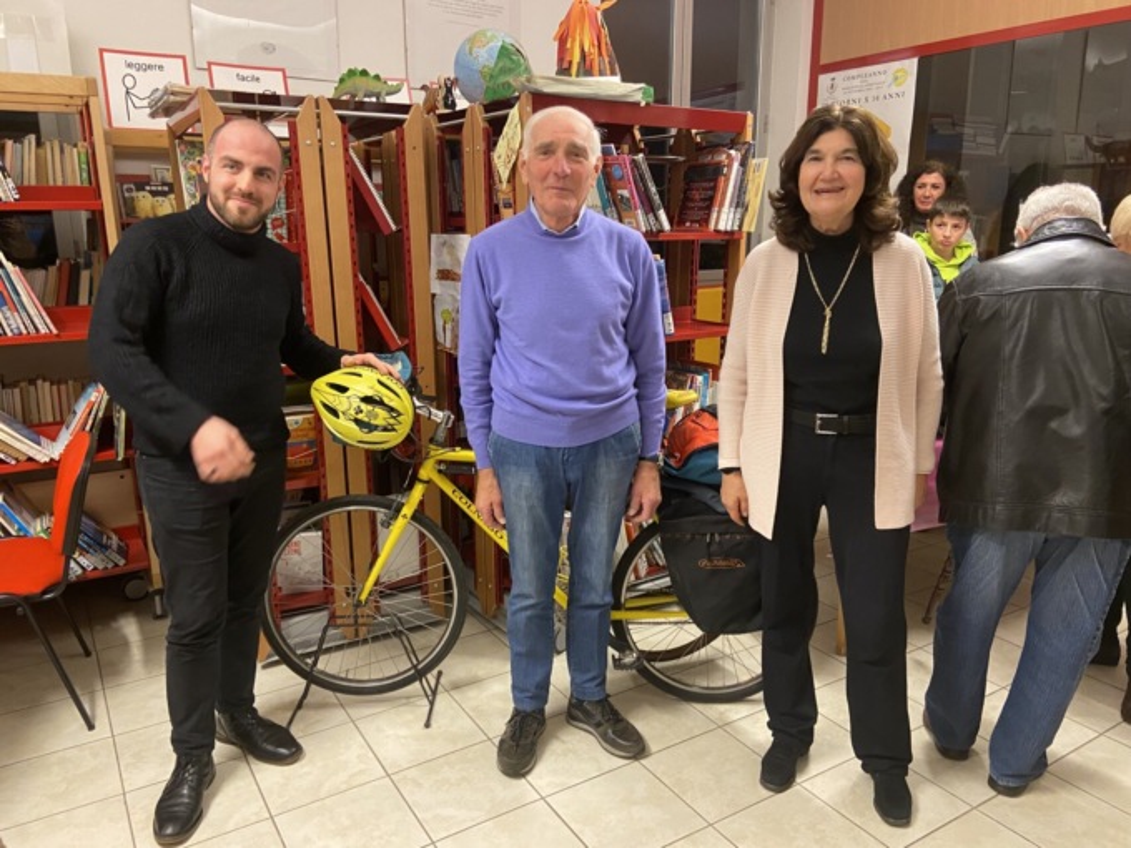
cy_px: 424
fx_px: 849
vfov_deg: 53.1
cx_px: 566
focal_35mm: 26
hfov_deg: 67.3
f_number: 1.8
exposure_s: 1/50
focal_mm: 4.25
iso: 320
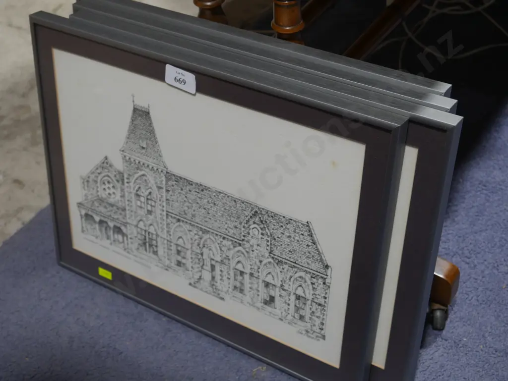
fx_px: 793
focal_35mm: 54
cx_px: 254
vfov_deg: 27.1
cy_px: 190
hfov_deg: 35.5
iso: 400
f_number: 5.3
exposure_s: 1/60
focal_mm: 27
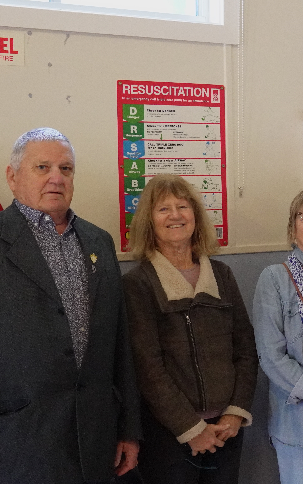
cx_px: 408
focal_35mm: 71
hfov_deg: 17.1
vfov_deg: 29.0
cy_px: 252
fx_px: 938
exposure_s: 1/200
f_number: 4
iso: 5000
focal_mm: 24
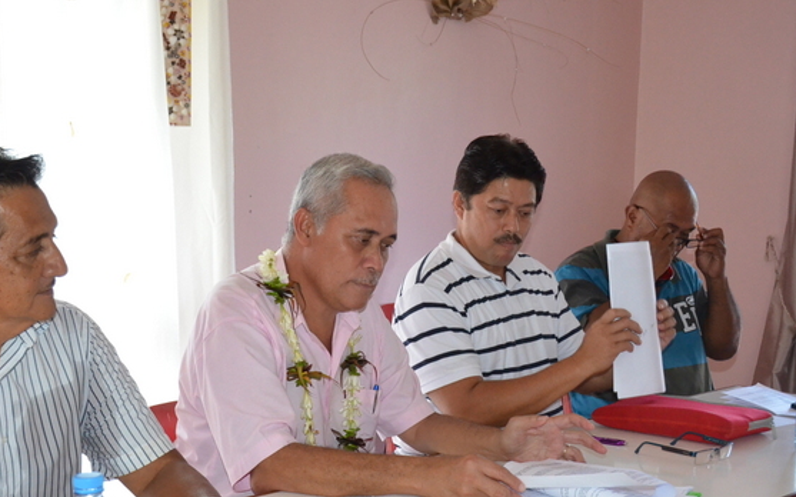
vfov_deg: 22.6
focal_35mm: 57
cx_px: 357
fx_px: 1236
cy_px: 341
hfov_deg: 35.7
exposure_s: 1/160
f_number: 6.3
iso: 2500
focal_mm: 26
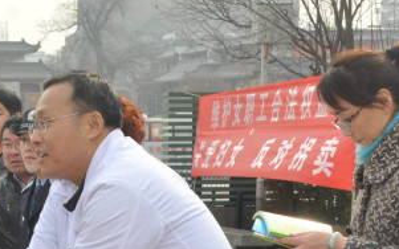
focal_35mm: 146
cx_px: -20
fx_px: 1587
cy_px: 234
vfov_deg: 8.9
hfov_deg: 14.1
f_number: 11
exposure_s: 1/200
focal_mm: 36
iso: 400
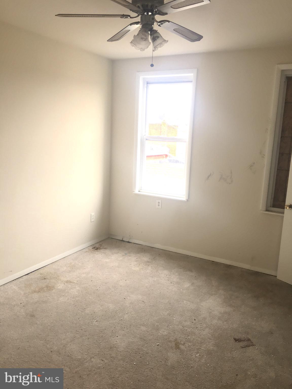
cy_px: 194
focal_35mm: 29
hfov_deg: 48.2
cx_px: 146
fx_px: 326
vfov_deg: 61.7
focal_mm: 4.15
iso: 25
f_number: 2.2
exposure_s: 1/60
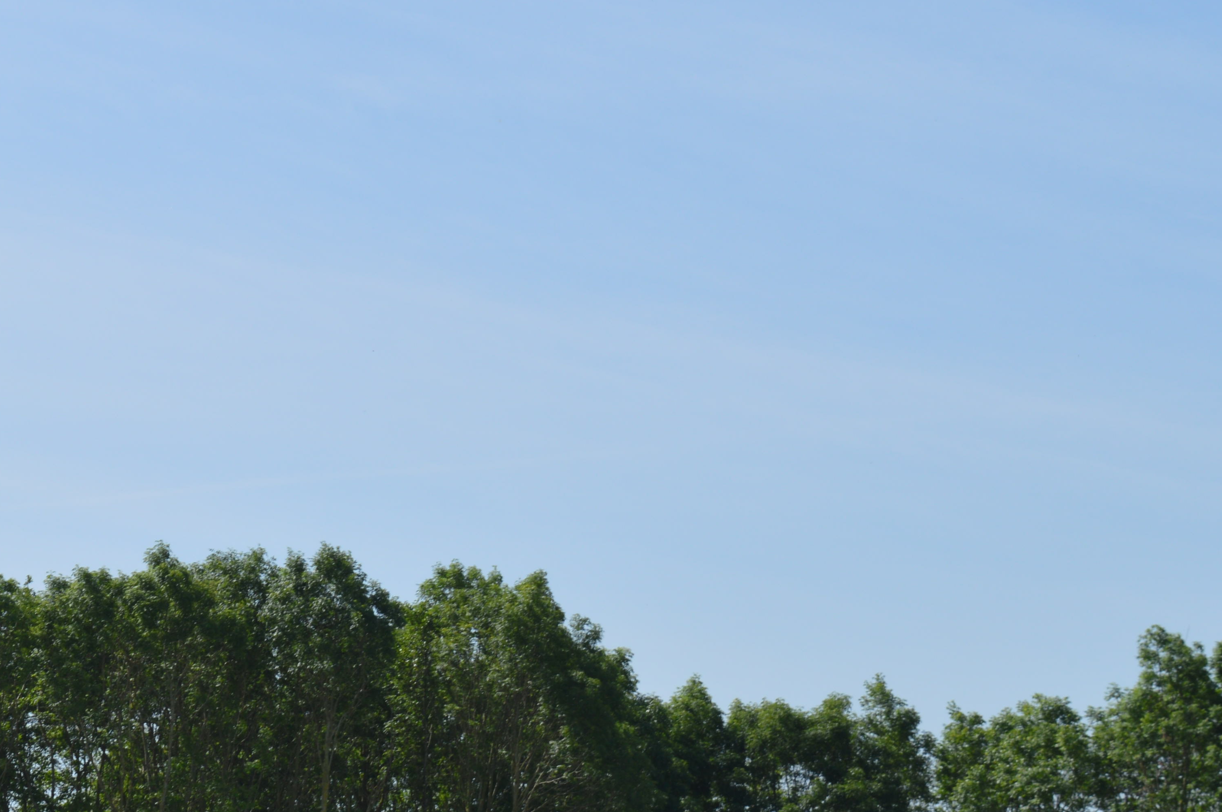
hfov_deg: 12.4
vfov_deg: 8.3
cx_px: 268
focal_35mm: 165
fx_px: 5596
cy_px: 665
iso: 100
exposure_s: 1/320
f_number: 9
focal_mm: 55
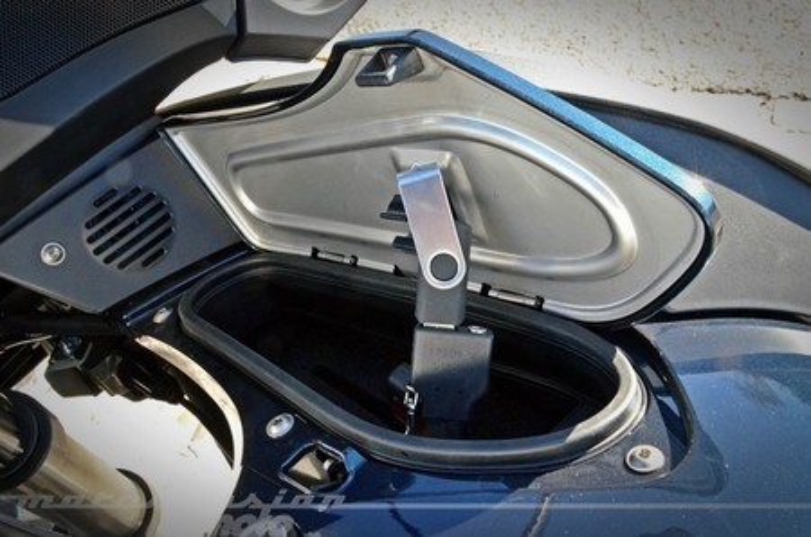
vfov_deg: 31.8
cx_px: 406
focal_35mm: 42
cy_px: 268
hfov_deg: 46.5
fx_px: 944
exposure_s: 1/200
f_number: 20
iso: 4000
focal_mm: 28
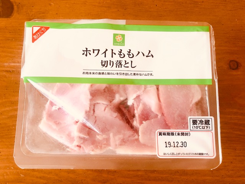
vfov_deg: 49.7
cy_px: 92
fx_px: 198
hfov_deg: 63.4
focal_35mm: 28
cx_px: 122
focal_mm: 3.99
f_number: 1.8
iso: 50
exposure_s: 1/15
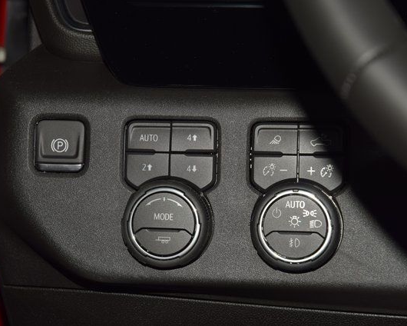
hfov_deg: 16.2
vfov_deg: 13.0
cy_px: 163
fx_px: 1433
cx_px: 188
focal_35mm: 119
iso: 100
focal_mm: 70
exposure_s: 1/125
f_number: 8
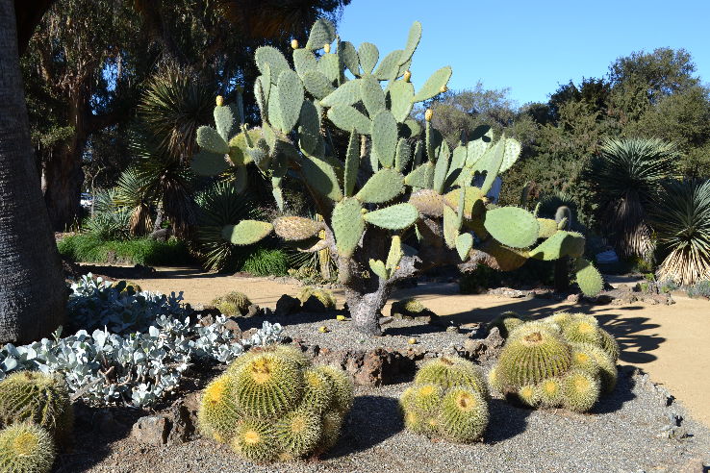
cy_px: 236
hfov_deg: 53.1
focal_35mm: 36
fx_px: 710
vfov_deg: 36.9
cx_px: 355
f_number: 7.1
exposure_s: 1/200
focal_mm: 24
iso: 100
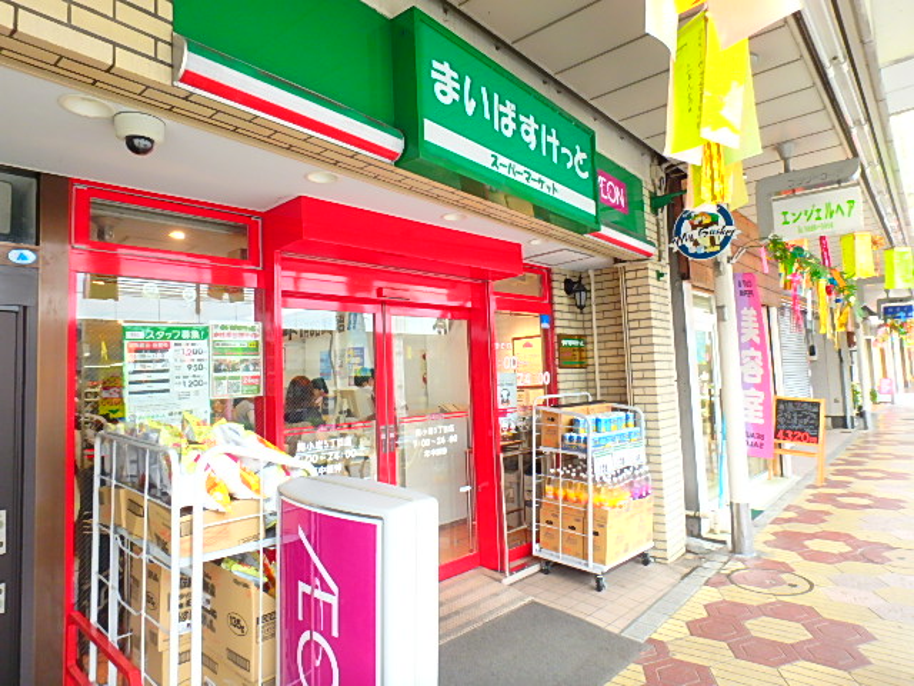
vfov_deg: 63.4
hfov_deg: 79.0
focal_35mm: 21
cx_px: 457
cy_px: 343
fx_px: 554
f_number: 3.5
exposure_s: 1/60
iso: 200
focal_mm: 3.7
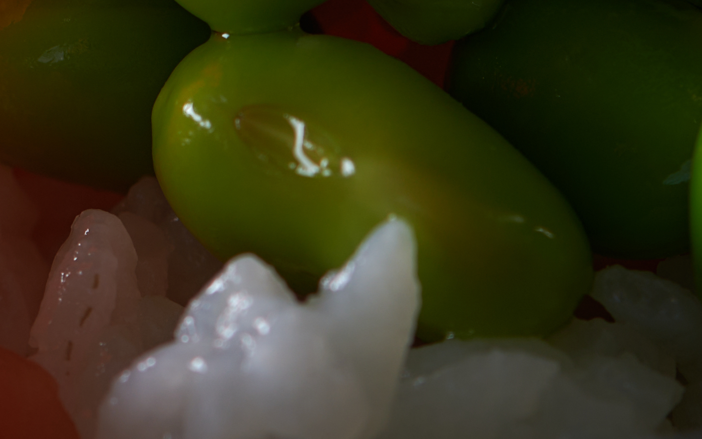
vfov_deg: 2.4
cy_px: -258
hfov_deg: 3.9
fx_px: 10330
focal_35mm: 540
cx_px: -230
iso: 31
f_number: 6.3
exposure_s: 1/200
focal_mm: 90
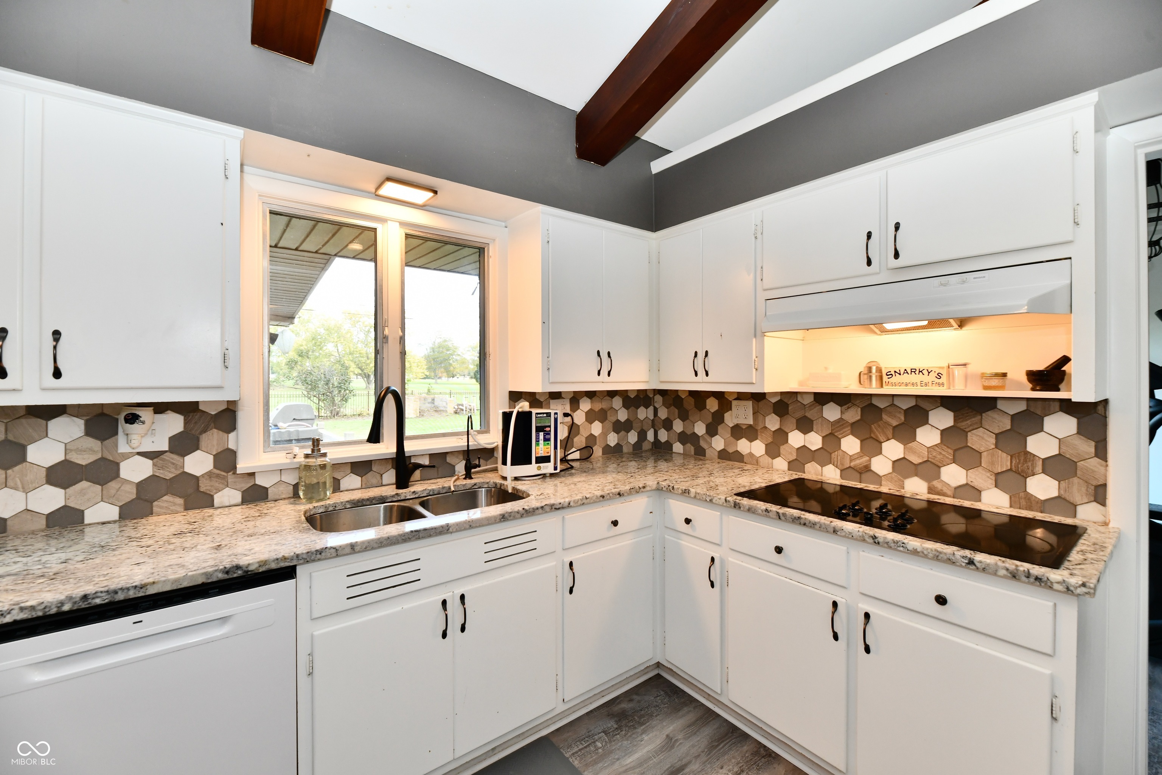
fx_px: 452
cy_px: 388
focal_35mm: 14
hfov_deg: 104.3
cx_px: 581
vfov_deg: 81.2
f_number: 6.3
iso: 640
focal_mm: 14
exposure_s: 1/60
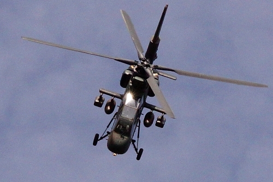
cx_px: 136
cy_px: 91
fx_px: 1592
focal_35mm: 210
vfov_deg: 6.5
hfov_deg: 9.8
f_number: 13
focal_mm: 70
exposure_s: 1/2500
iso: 800
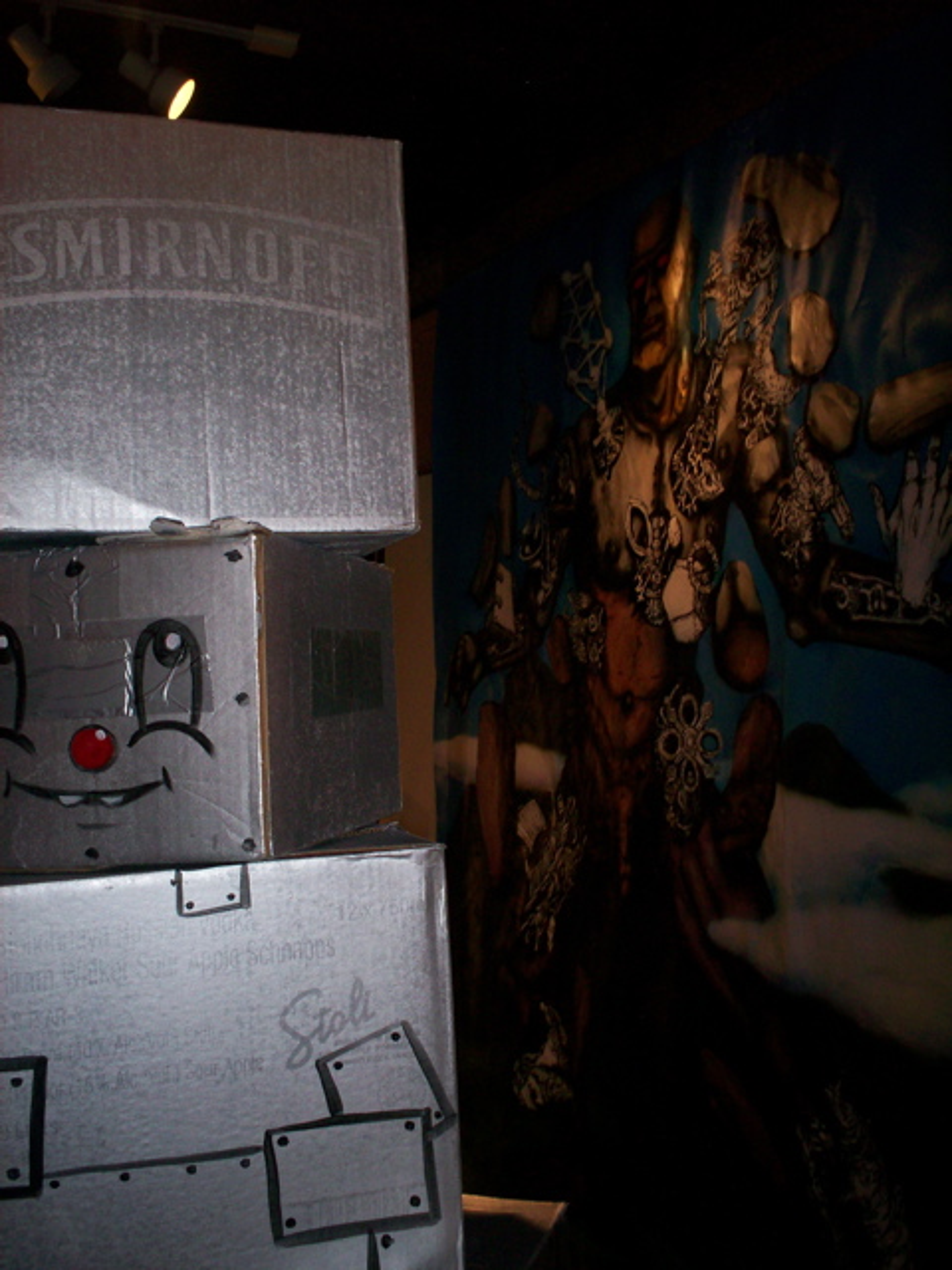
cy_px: 635
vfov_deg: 51.4
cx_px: 476
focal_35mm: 36
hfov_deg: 39.7
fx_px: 1320
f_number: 4.5
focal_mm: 6
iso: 140
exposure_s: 1/60
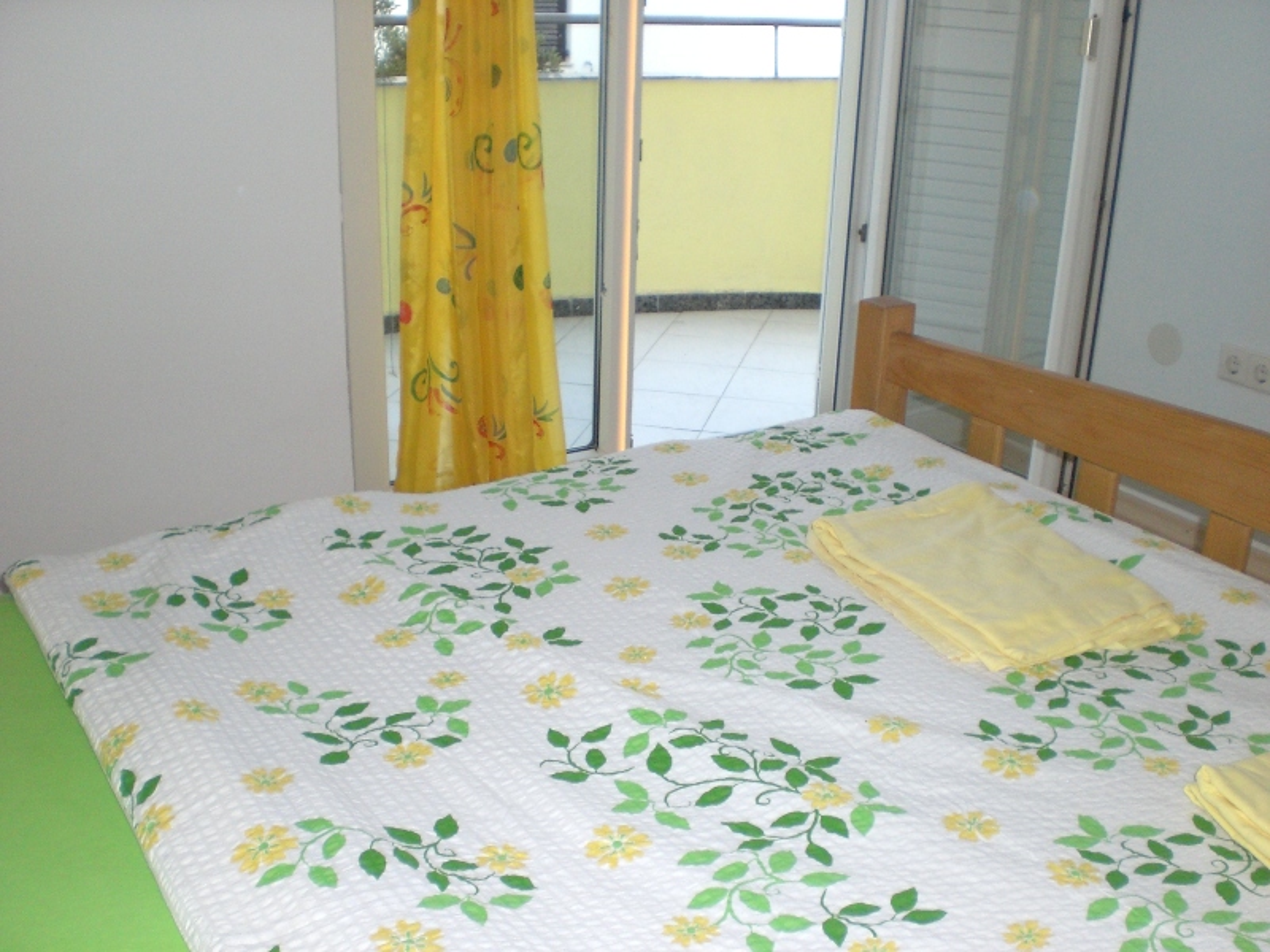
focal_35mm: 38
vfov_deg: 37.7
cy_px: 476
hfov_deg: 49.0
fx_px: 1394
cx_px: 635
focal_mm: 6.3
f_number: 3.1
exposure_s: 1/60
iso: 200
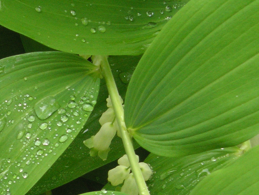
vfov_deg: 5.9
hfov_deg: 7.9
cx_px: 51
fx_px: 1863
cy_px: 214
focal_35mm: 249
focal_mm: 17.1
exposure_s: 1/105
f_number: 5
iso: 80
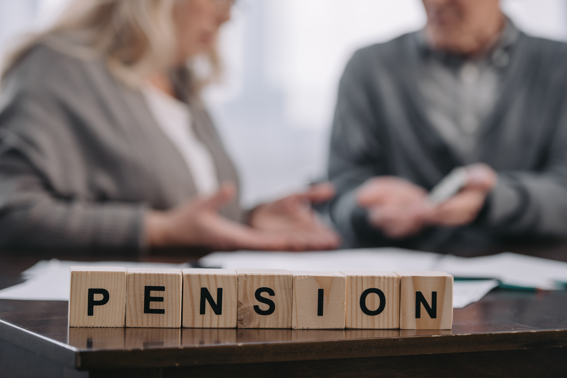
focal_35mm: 112
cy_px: 189
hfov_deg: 18.3
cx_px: 284
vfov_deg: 12.2
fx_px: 1764
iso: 250
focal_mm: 112
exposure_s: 1/200
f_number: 3.2
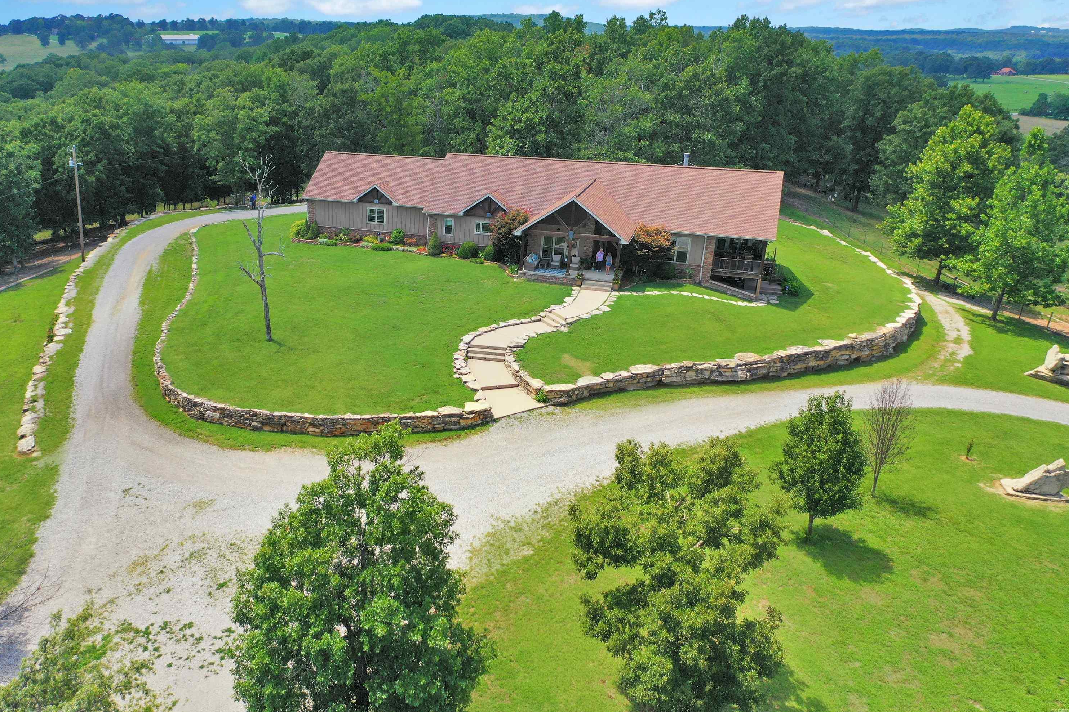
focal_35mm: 29
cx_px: 533
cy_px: 348
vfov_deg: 45.0
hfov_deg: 63.7
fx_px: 861
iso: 100
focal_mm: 10.26
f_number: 2.8
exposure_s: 1/1250
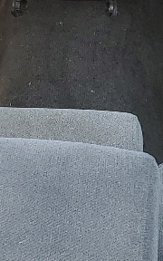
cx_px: 62
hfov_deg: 8.6
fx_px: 1087
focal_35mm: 153
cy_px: 109
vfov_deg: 13.7
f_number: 1.5
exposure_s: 1/120
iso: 52
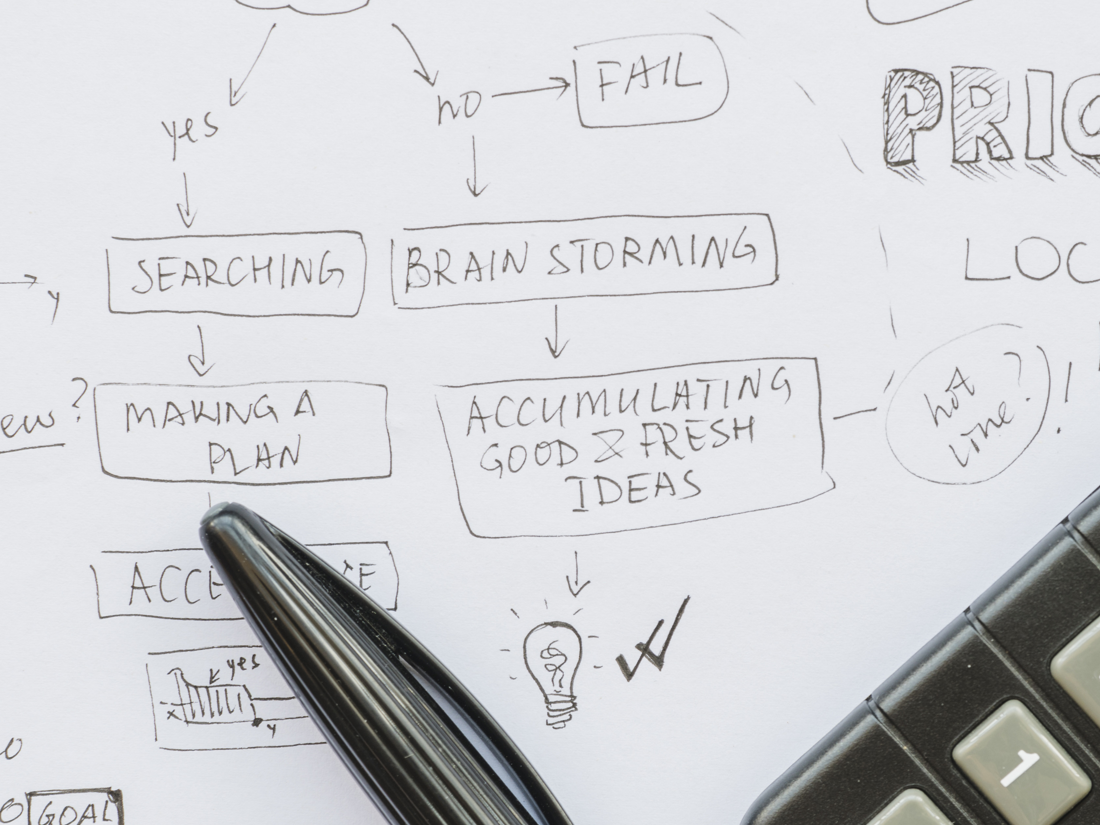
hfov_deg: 12.5
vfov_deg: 9.4
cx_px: 758
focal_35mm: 158
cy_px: 416
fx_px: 5021
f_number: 9
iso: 100
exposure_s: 1/4
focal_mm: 75
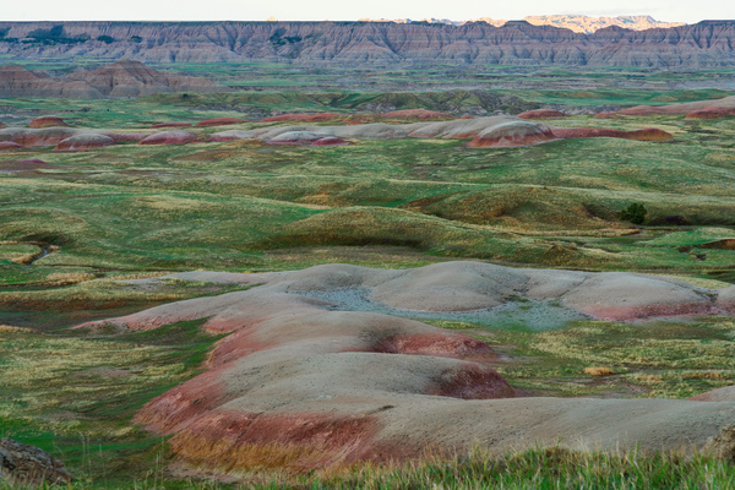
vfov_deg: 13.0
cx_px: 368
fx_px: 2144
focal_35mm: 105
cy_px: 245
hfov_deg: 19.5
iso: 400
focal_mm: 105
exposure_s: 1/250
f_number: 8
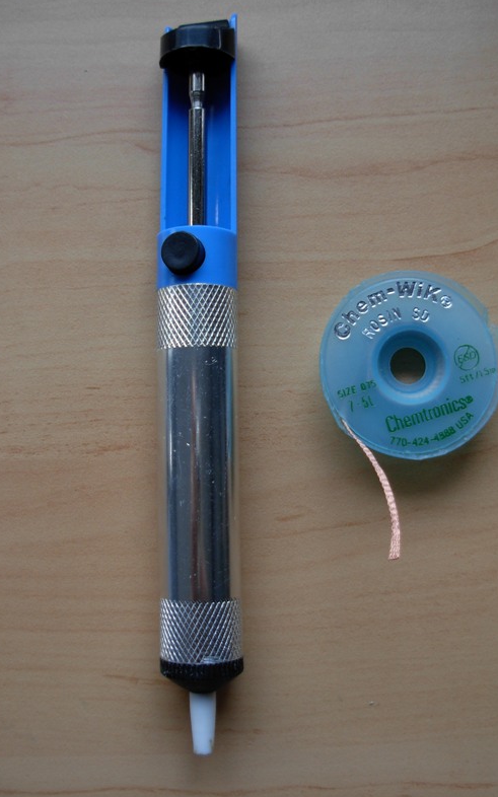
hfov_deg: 31.2
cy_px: 392
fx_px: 891
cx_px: 294
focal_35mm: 41
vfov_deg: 48.2
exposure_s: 1/65.8
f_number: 2.9
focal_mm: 6.3
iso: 79
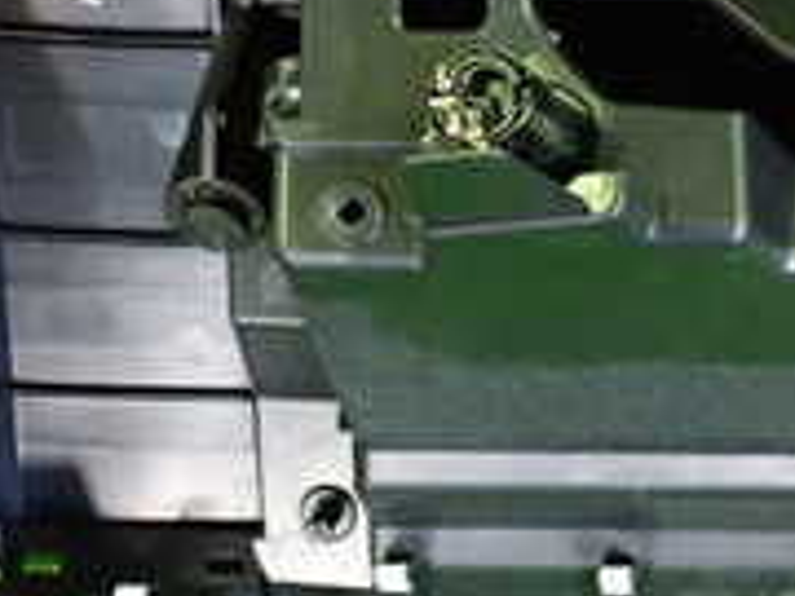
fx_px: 2297
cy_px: 181
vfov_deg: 14.8
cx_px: 707
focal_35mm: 100
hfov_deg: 19.3
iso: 800
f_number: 2.3
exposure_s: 1/20
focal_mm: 5.4
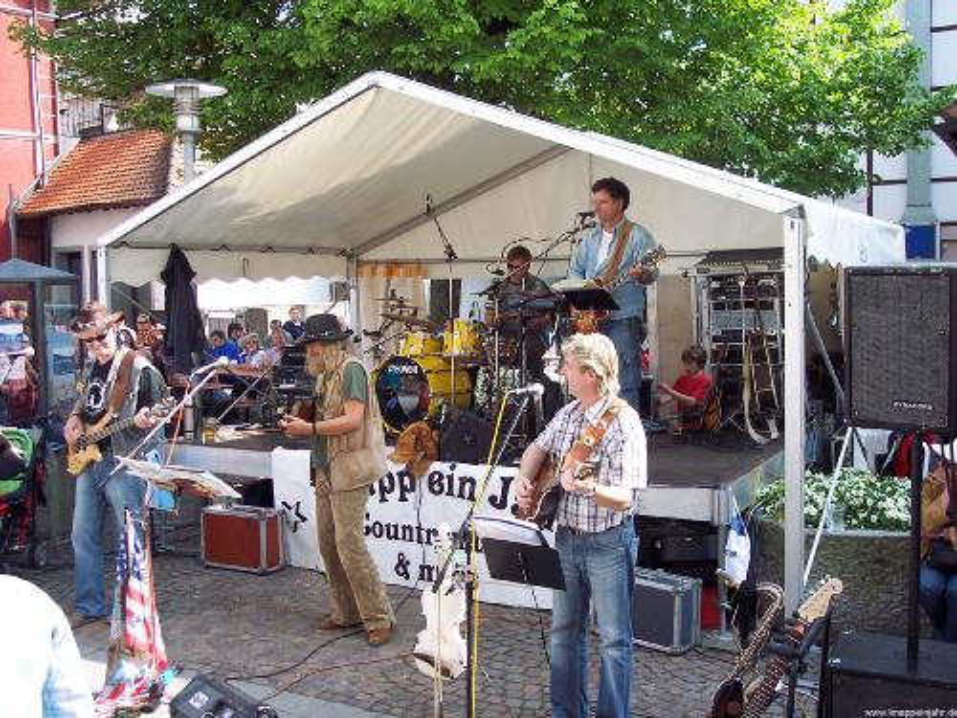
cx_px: 478
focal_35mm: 39
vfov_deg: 36.8
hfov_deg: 47.9
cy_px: 359
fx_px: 1078
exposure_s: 1/180
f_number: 3.4
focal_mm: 8
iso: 100
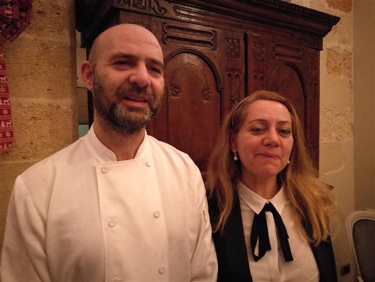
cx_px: 188
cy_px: 141
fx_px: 293
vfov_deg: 51.4
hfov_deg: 65.3
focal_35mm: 27
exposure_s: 1/16.7
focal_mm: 4.5
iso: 3200
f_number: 2.2
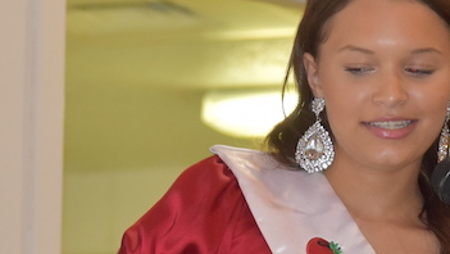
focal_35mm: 492
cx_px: 165
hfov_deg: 4.4
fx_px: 5875
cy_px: 146
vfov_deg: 2.5
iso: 1400
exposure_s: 1/125
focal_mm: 110
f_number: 4.8
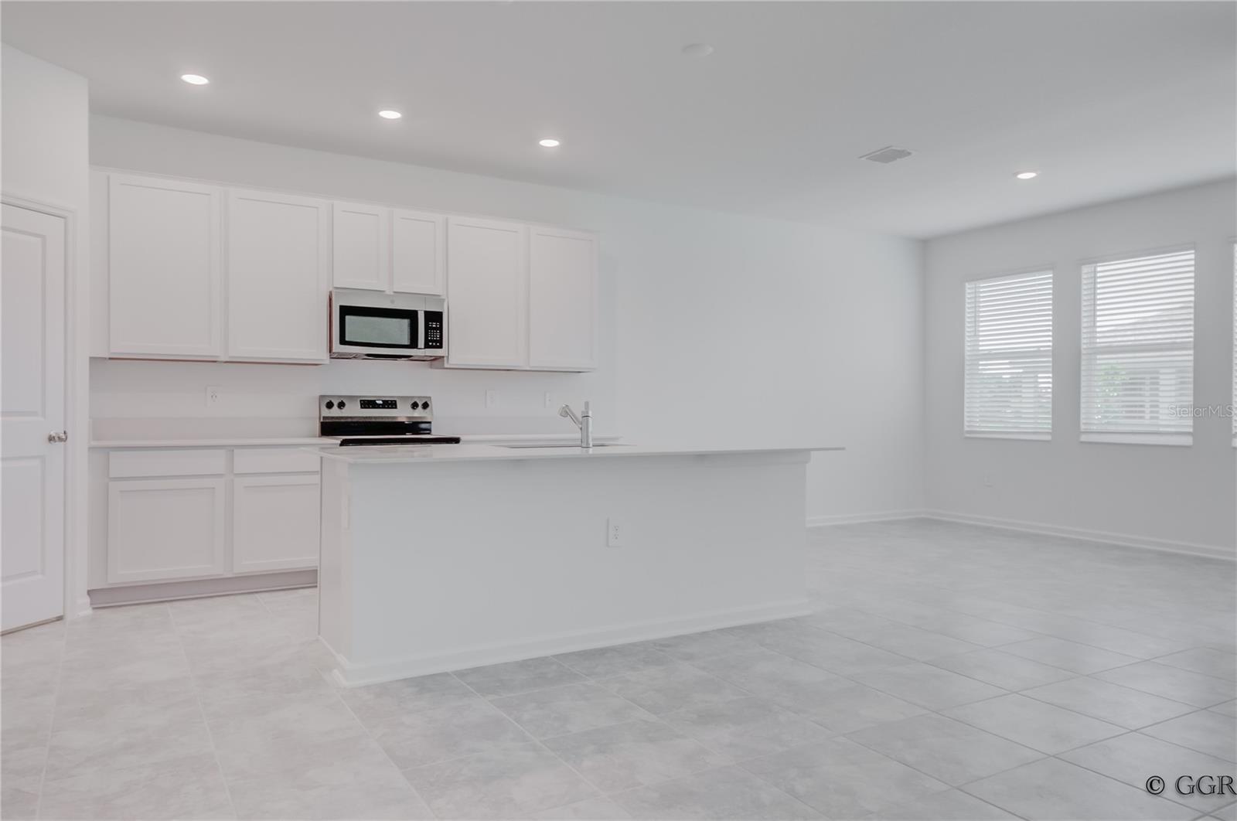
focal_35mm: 24
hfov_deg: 73.8
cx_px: 618
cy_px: 410
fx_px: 823
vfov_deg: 53.0
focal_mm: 16
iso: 400
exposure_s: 1/50
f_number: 8
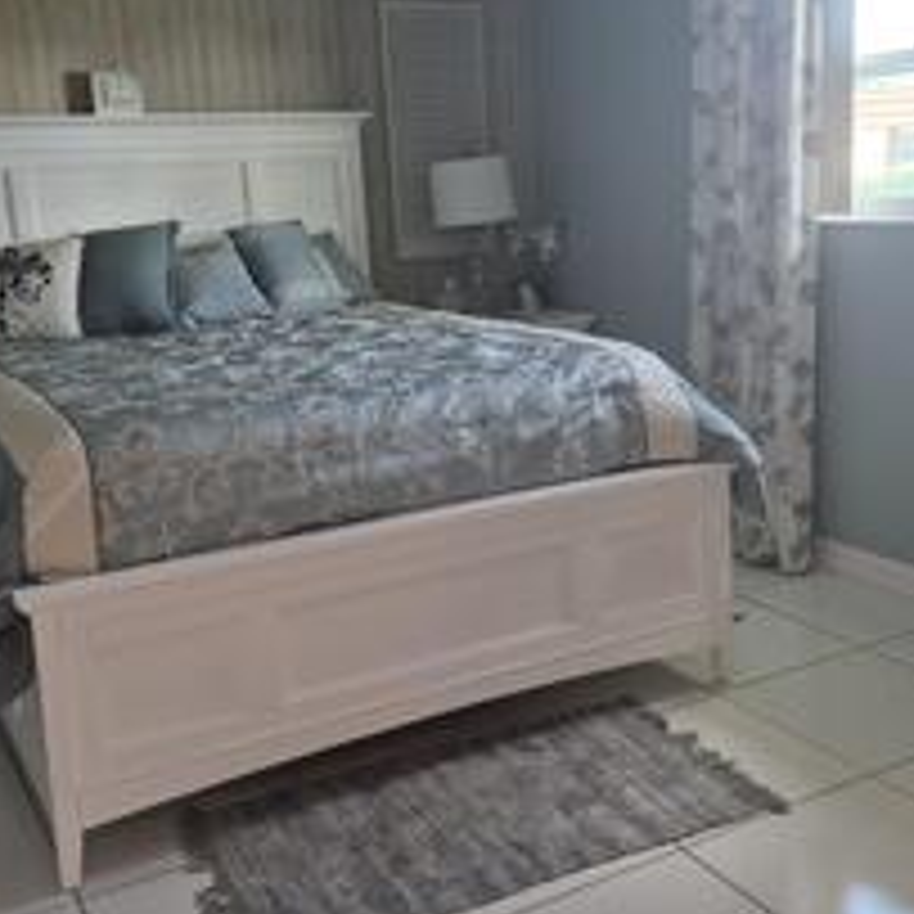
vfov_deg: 41.8
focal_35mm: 40
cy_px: 405
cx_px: 554
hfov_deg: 41.6
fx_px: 1195
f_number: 1.8
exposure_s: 1/120
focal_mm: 5.4
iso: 250
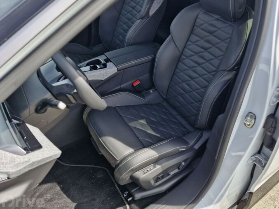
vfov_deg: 47.9
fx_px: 234
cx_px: 173
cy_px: 81
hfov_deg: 60.9
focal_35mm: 29
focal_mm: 5.54
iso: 50
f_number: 1.8
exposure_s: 1/558
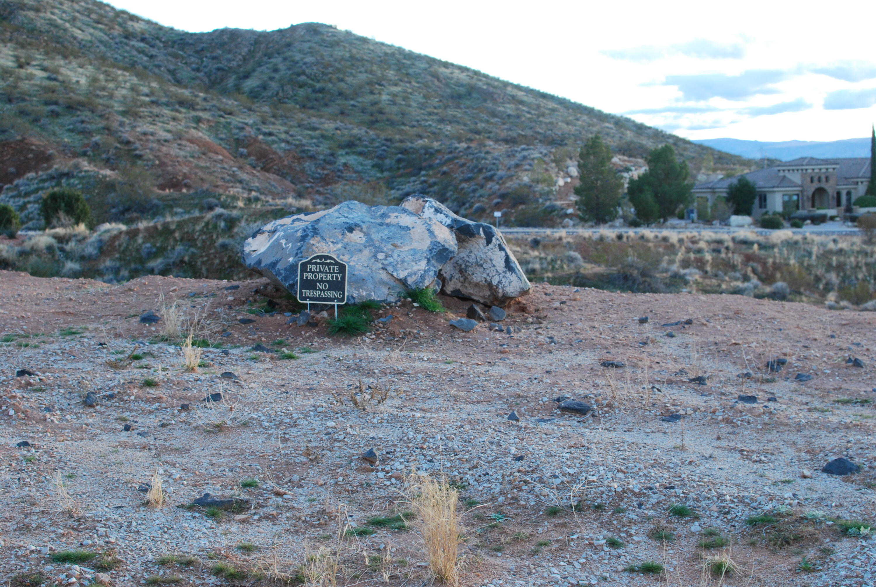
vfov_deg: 25.8
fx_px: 1279
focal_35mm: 52
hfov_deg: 37.8
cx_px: 438
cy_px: 294
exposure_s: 1/125
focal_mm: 35
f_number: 5.6
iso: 400
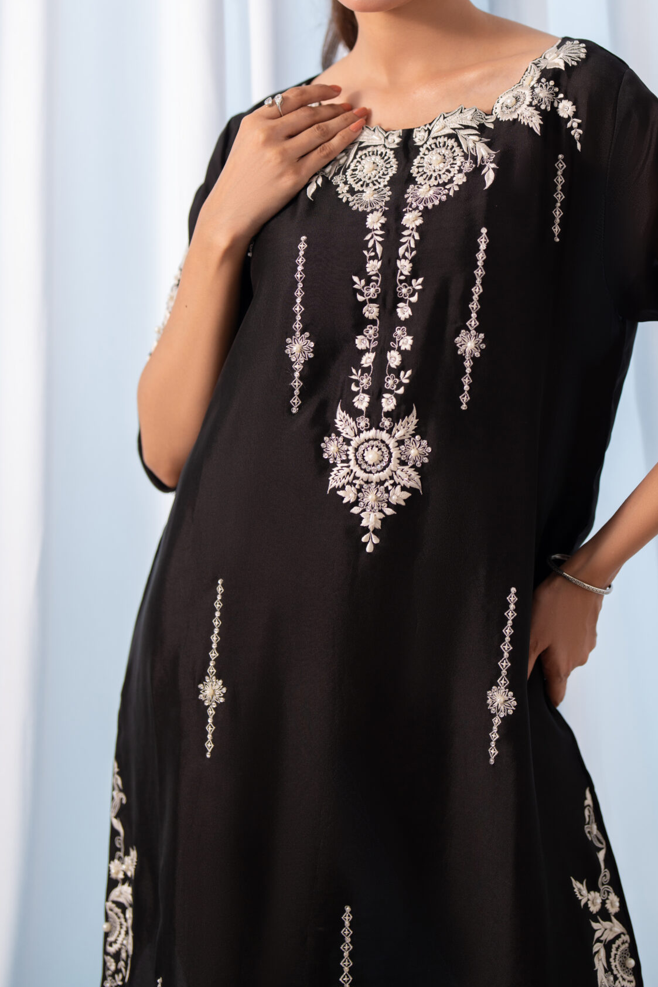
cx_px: 449
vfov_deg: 26.3
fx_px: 2083
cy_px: 257
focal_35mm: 76
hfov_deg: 17.9
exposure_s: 1/400
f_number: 1.6
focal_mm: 50
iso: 200
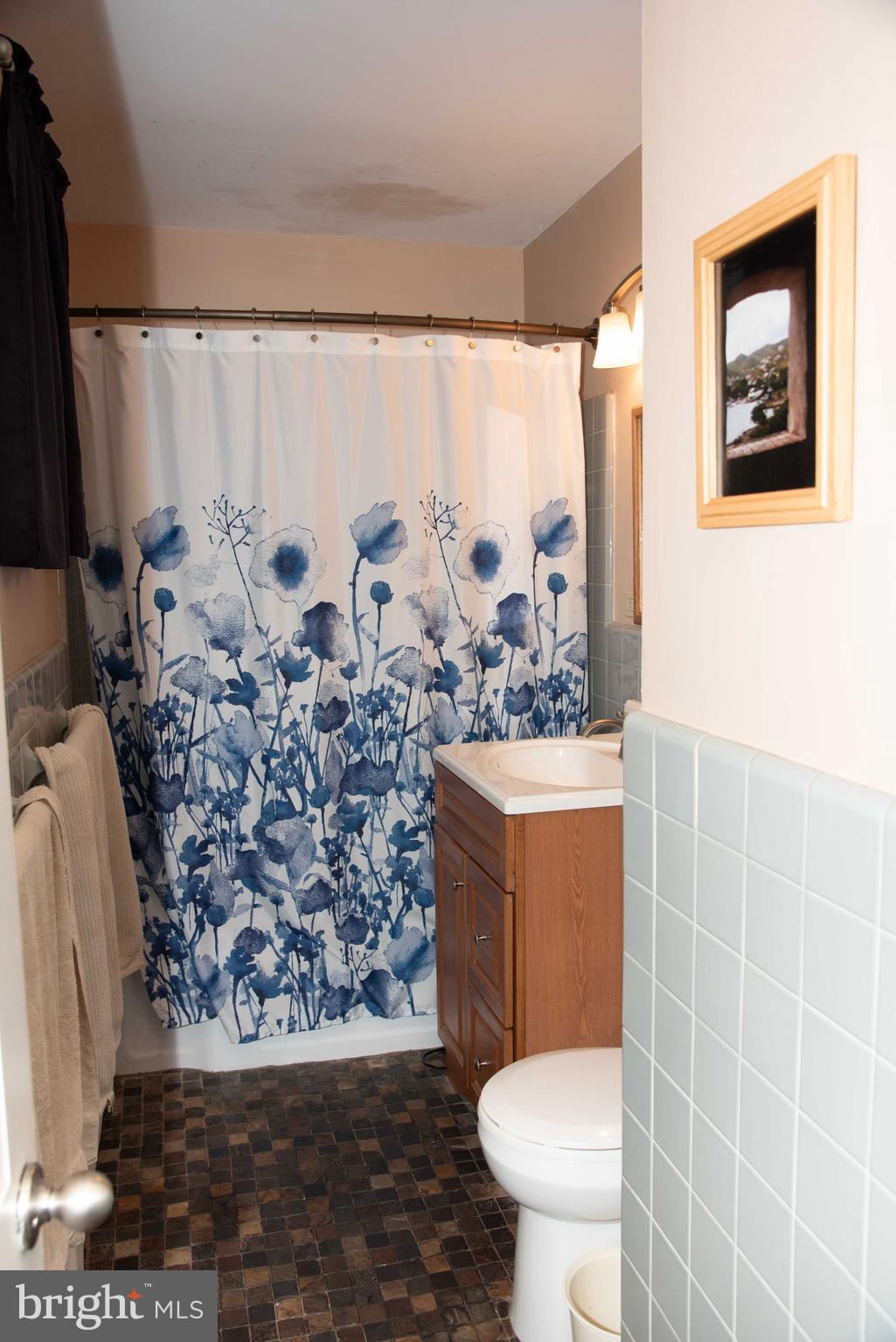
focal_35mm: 28
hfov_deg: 46.4
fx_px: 1044
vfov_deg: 65.4
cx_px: 448
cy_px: 671
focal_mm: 28
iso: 400
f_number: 5.6
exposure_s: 1/160
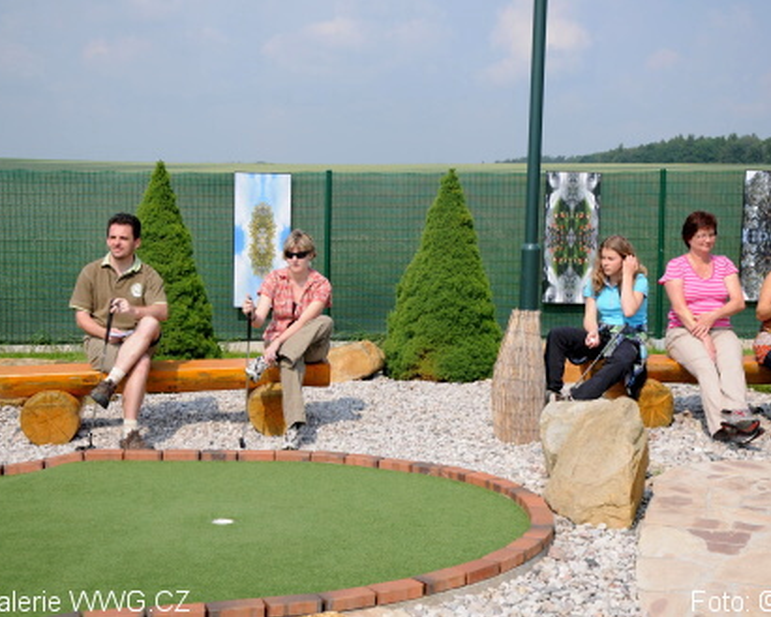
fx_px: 1484
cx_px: 441
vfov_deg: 23.5
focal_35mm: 65
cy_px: 309
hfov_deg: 29.1
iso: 200
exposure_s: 1/800
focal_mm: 38
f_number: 7.1
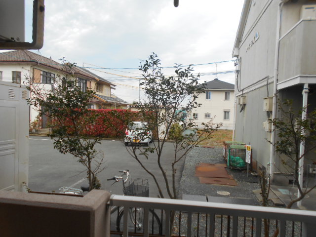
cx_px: 158
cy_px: 118
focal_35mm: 26
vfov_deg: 53.1
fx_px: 237
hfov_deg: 67.3
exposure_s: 1/500
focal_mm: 4.6
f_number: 3.2
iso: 80
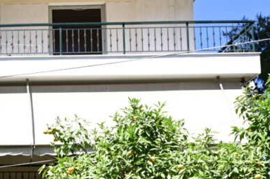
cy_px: 246
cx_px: -58
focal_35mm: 75
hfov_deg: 24.4
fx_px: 562
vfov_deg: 16.9
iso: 320
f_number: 4.5
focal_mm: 24
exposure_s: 1/1000
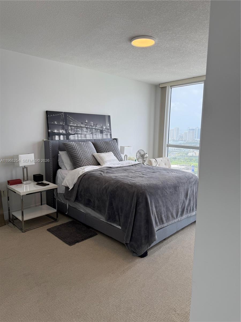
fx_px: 223
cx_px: 120
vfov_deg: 71.6
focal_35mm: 24
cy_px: 161
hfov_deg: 56.8
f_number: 1.78
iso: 100
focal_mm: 6.76
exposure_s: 1/593
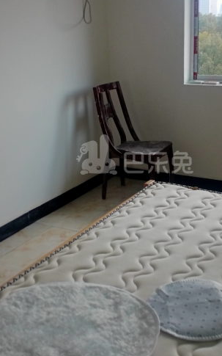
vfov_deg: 41.0
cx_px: 135
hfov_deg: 26.3
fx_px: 474
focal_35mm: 49
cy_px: 155
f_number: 1.8
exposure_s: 1/414
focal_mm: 4.05
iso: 109
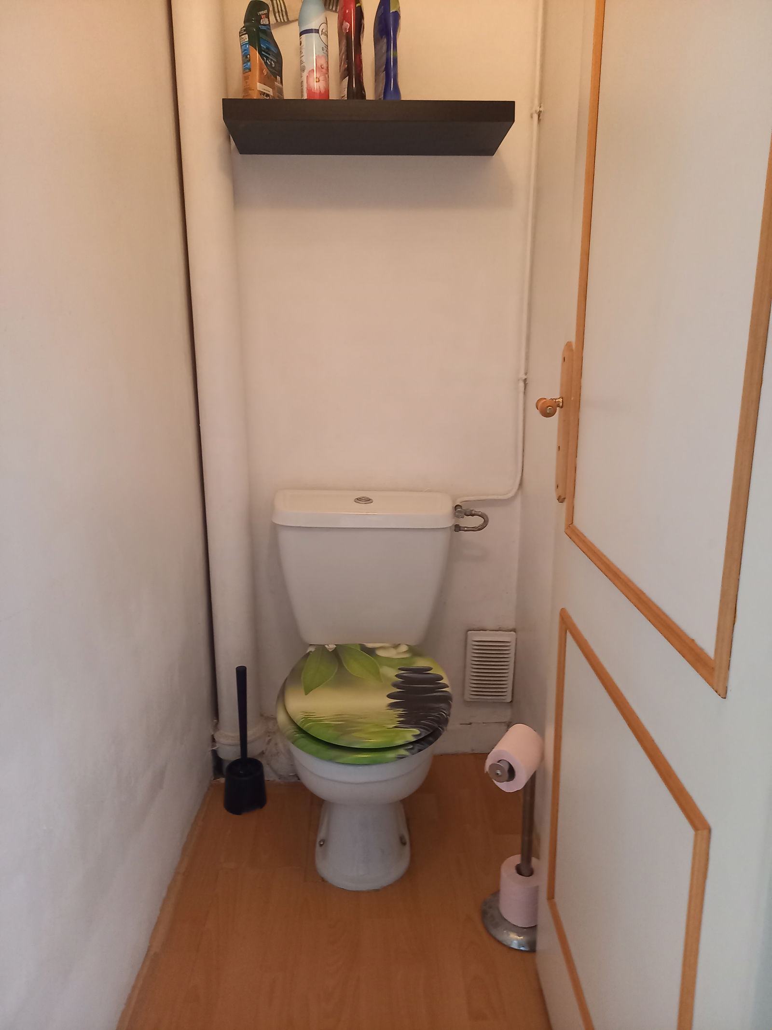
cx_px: 386
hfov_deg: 54.9
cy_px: 515
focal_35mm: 25
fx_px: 743
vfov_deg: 69.4
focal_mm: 4.65
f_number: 1.8
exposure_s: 1/25
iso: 500
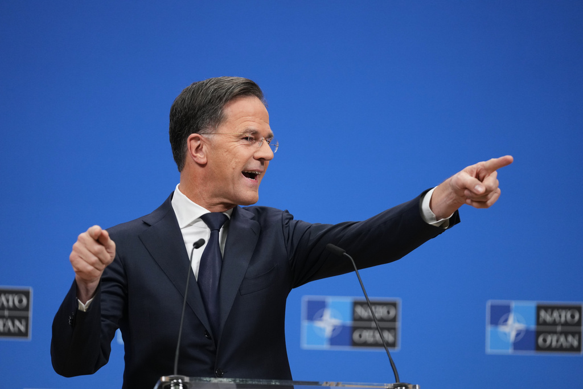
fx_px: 3239
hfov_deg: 10.3
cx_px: 292
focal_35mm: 200
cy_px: 194
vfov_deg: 6.9
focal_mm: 200
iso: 1600
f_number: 2.8
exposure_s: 1/320
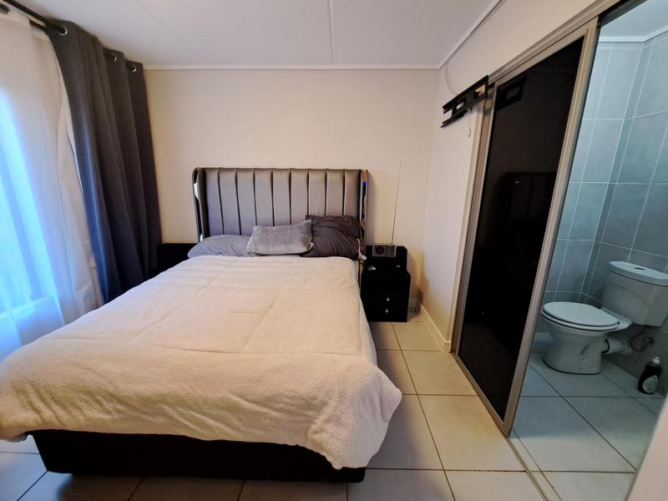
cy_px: 250
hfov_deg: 106.2
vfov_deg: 89.9
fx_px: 251
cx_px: 334
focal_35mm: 13
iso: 200
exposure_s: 1/50
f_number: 2.2
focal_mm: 1.74
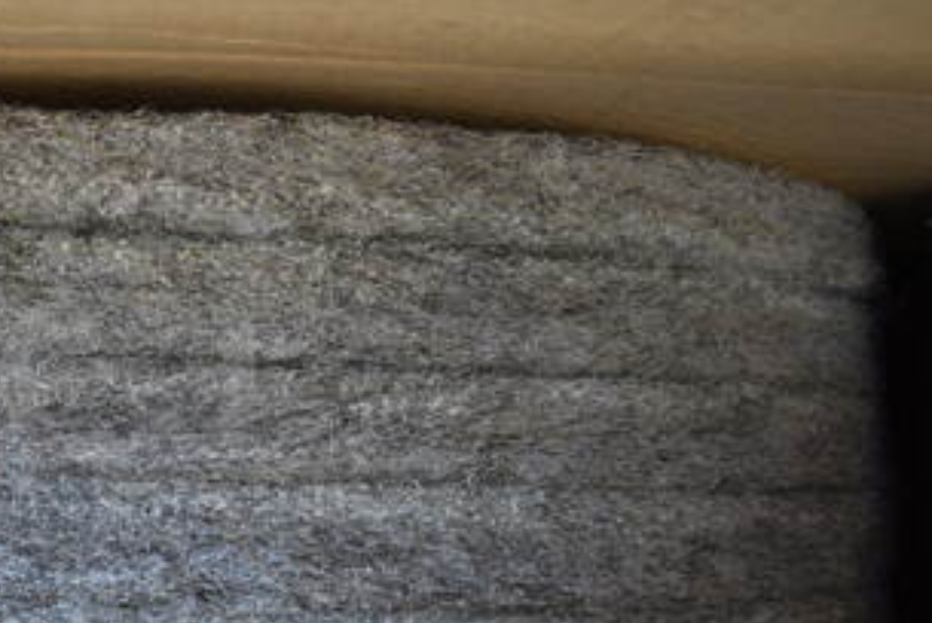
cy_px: 370
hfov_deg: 34.4
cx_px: 58
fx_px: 1399
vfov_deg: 25.1
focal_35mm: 54
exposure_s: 1/160
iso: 800
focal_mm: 18
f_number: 3.5
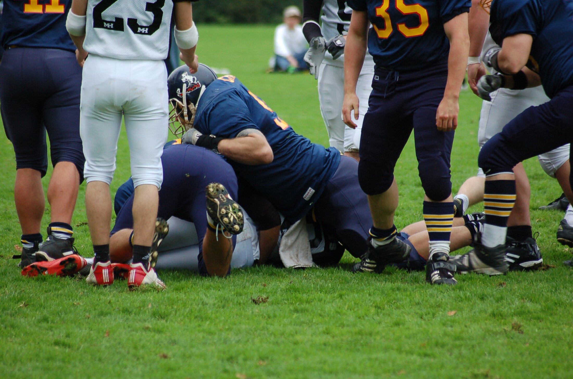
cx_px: 286
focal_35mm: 330
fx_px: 5243
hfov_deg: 6.3
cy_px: 190
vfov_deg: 4.1
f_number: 5.3
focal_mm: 220
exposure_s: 1/500
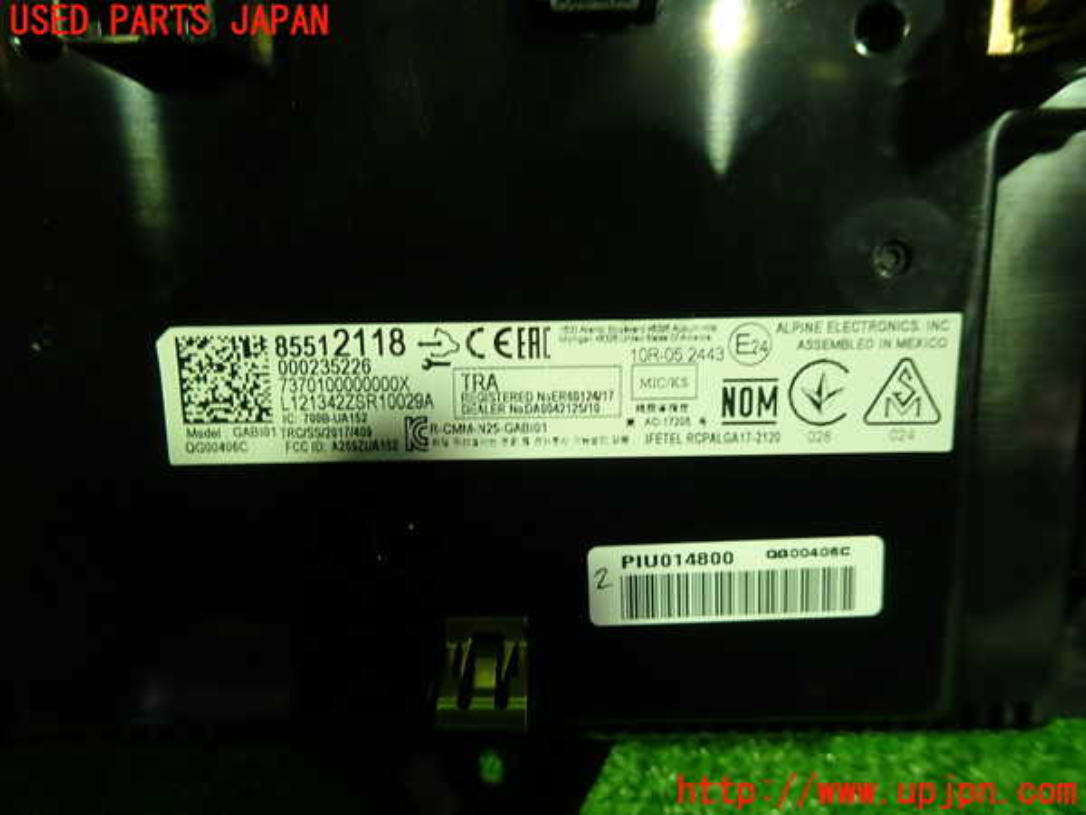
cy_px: 408
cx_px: 543
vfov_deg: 54.9
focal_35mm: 25
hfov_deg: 69.4
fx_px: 784
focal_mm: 4.5
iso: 200
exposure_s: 1/40
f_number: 2
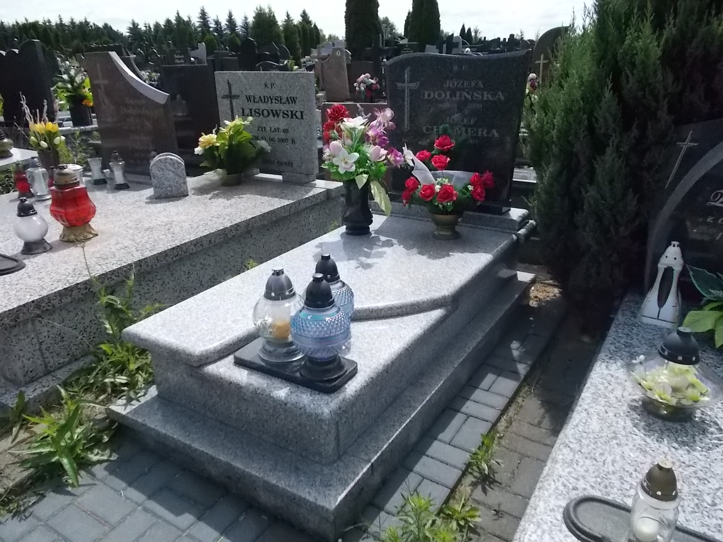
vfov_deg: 53.1
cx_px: 362
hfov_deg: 67.3
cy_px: 271
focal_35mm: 26
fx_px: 543
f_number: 8
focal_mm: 4.6
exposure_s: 1/800
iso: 400
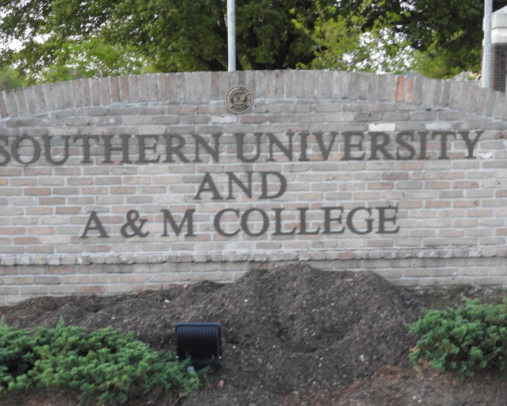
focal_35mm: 53
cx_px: 239
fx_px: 795
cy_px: 203
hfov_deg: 35.3
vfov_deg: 28.6
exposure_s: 1/6
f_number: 4
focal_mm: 9
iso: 800
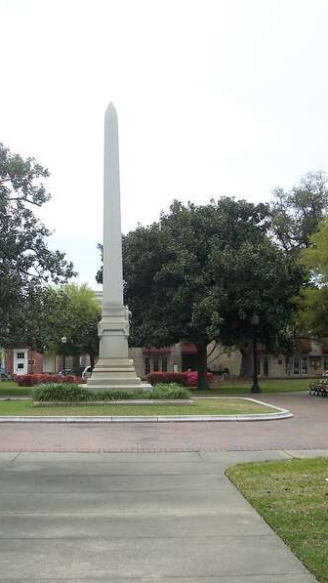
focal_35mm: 54
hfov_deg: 22.2
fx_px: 835
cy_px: 292
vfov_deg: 38.5
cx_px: 127
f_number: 2.8
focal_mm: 7.8
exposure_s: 1/500
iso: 64
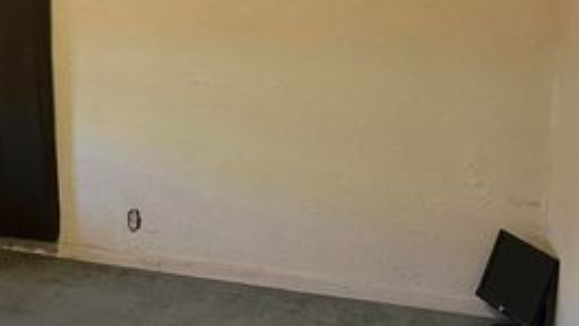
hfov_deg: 29.7
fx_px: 983
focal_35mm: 64
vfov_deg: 18.4
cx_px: -48
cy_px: 14
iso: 320
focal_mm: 5.7
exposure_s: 1/60
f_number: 1.5
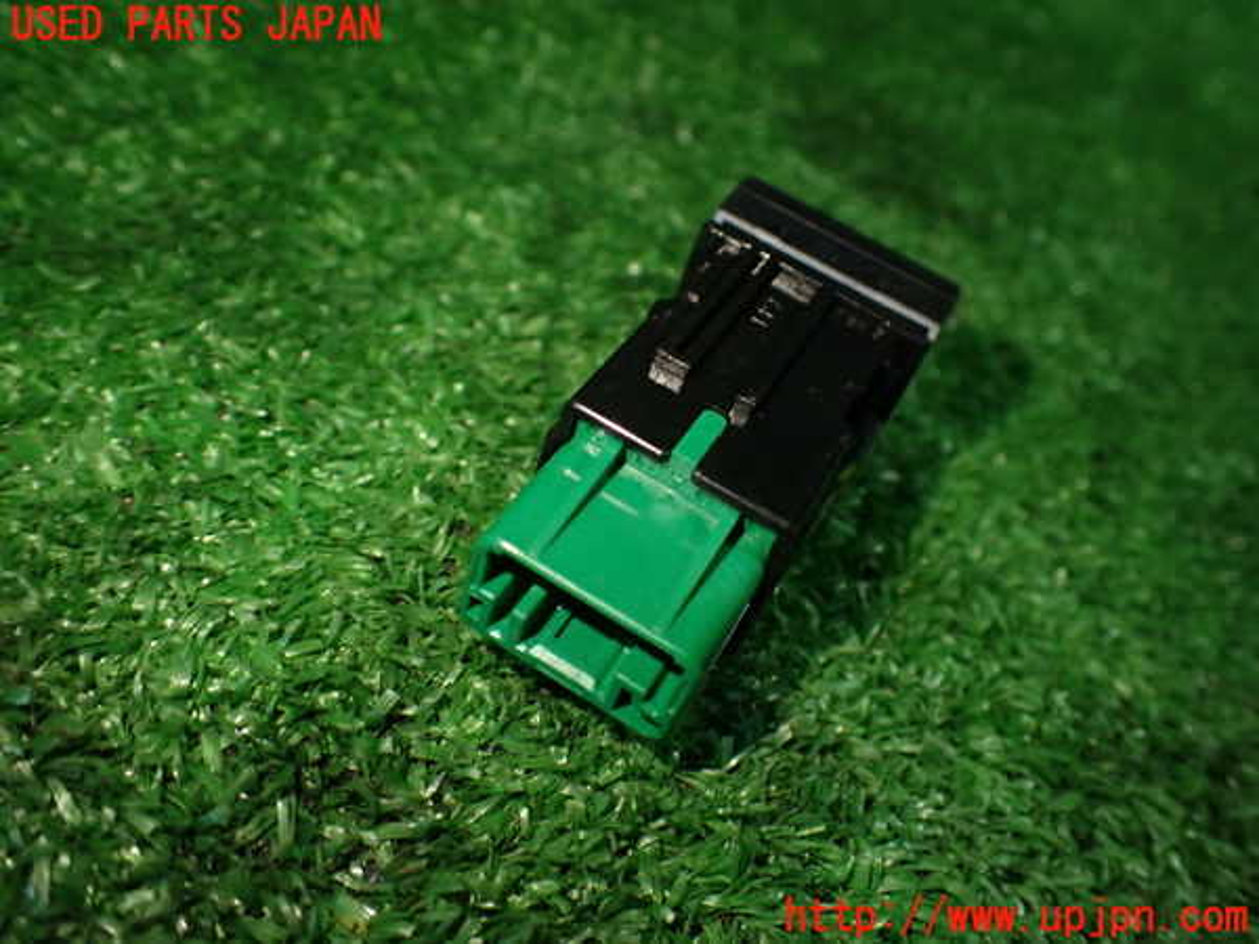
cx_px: 630
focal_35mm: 30
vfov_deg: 46.8
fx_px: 1091
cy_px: 472
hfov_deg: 60.0
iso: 400
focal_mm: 5.4
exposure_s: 1/125
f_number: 2.3
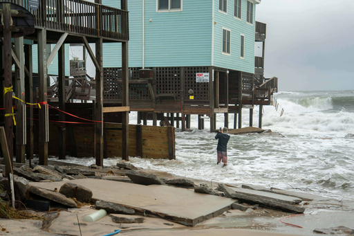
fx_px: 688
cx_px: 177
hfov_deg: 28.9
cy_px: 118
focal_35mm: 70
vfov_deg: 19.4
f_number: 2.8
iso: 160
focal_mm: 70
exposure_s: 1/1250
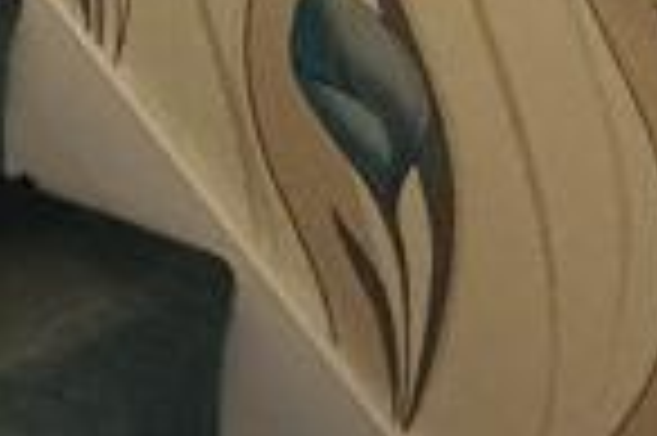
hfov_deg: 16.3
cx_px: -585
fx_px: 1859
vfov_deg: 11.7
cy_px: -494
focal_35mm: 102
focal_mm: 2.22
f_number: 2.2
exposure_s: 1/100
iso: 250
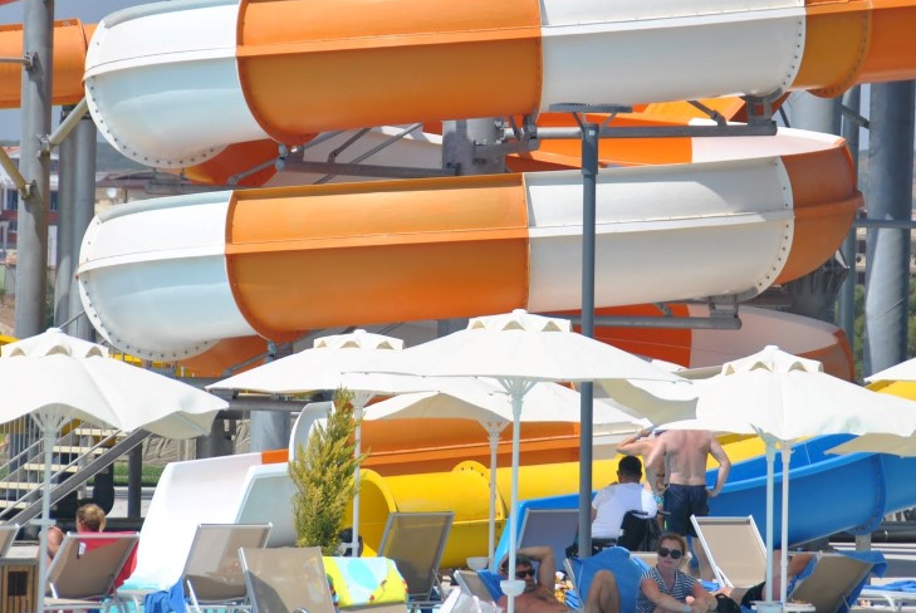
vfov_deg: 4.5
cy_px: 234
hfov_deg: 6.7
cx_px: 540
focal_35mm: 307
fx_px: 7821
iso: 100
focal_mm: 130
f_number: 6.3
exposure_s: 1/640
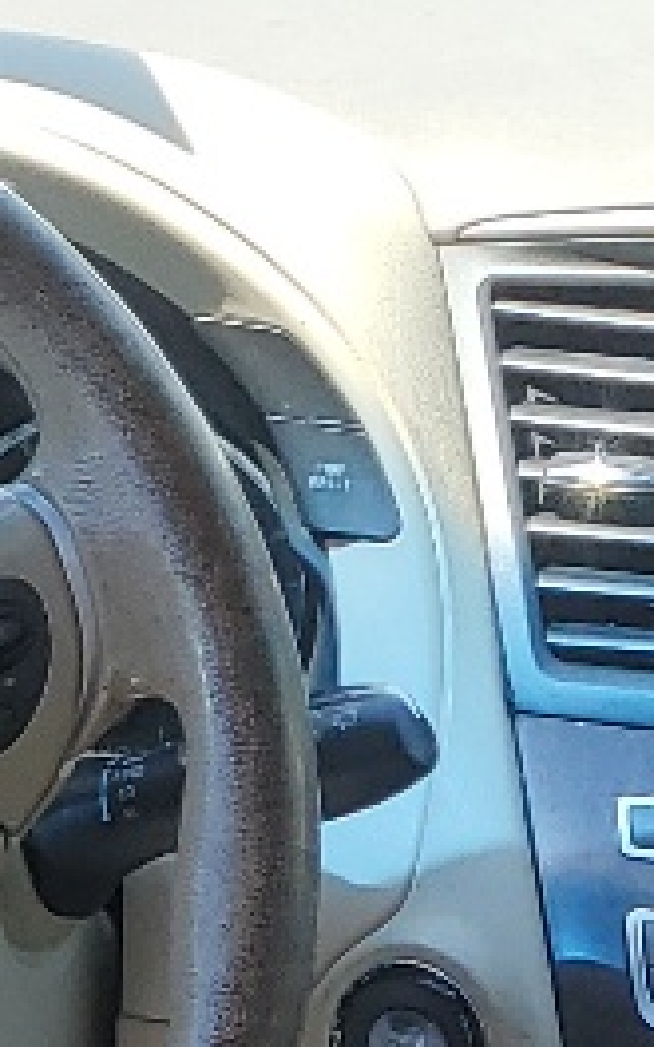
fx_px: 4762
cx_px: 789
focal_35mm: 167
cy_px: 2142
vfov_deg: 11.3
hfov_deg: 7.8
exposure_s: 1/500
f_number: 1.5
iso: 50
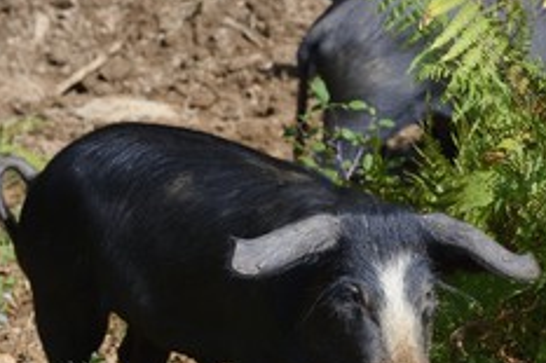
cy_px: 274
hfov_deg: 6.7
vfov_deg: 4.5
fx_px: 4653
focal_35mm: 307
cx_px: 396
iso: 400
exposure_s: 1/320
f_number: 13
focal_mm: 170
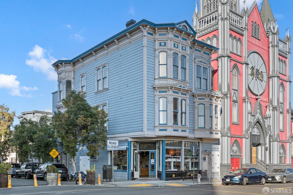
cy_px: 98
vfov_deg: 37.9
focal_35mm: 35
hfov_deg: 54.4
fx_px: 285
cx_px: 146
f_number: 6.3
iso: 800
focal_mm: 35
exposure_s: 1/400
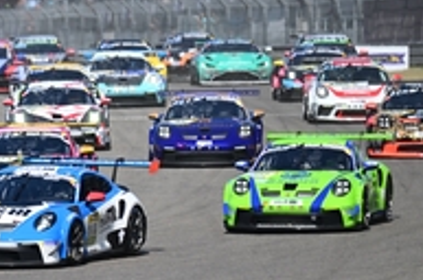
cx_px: -228
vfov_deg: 2.0
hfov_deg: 3.0
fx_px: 8035
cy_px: 175
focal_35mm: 685
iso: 90
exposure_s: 1/2000
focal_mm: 220
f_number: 2.8
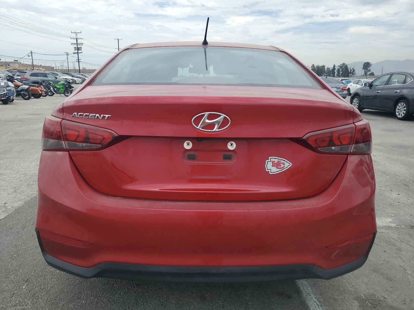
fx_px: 311
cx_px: 207
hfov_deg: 67.3
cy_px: 155
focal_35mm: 26
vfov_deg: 53.1
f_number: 1.5
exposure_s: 1/2500
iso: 50
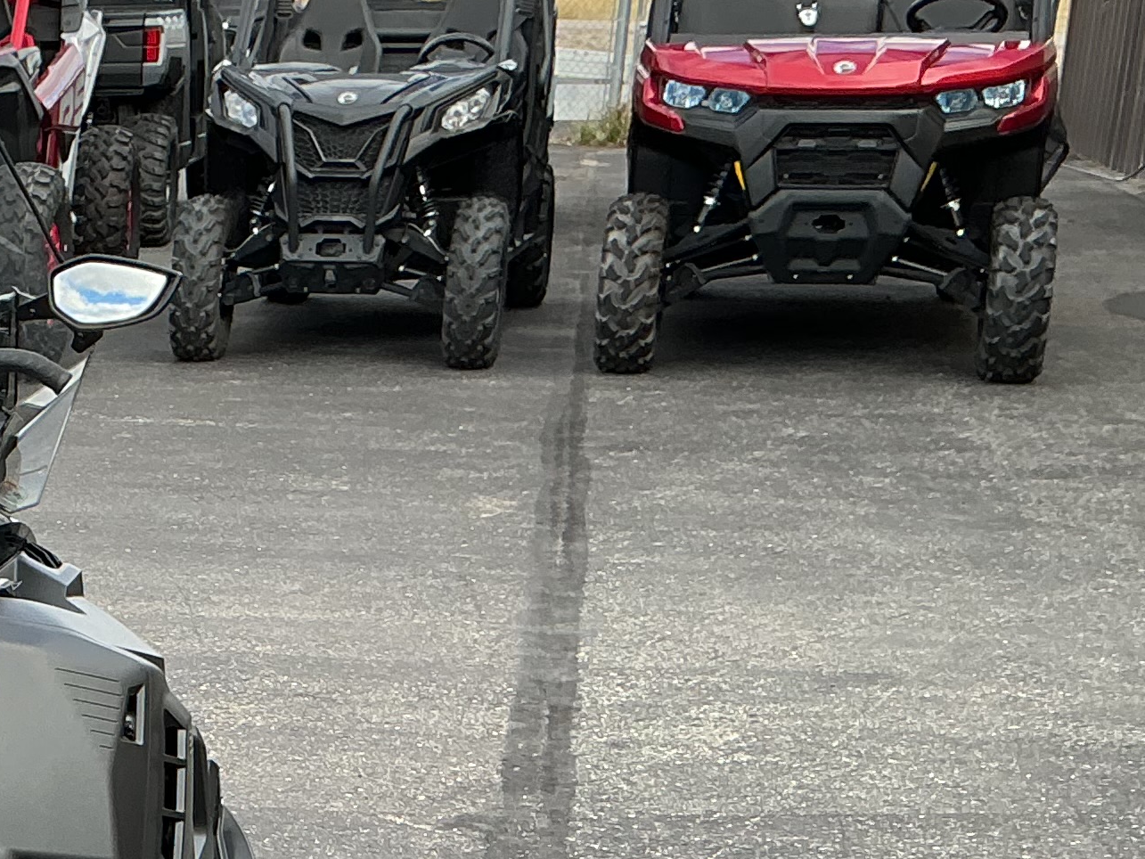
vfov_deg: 15.7
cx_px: -309
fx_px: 3010
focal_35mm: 91
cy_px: 989
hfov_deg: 19.9
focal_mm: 3
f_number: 1.8
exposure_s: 1/225
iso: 25
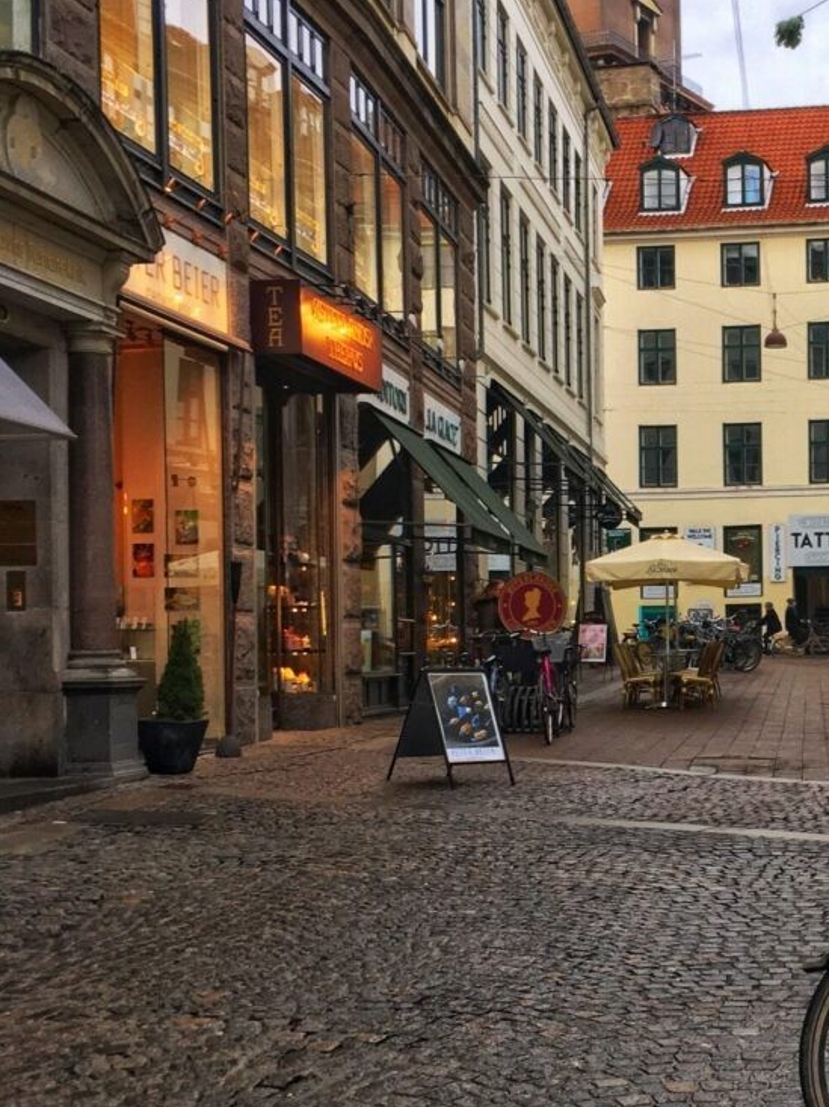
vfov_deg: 33.7
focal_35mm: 57
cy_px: 643
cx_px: 812
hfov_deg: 24.6
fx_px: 1822
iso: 40
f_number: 2.2
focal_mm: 4.15
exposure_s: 1/100
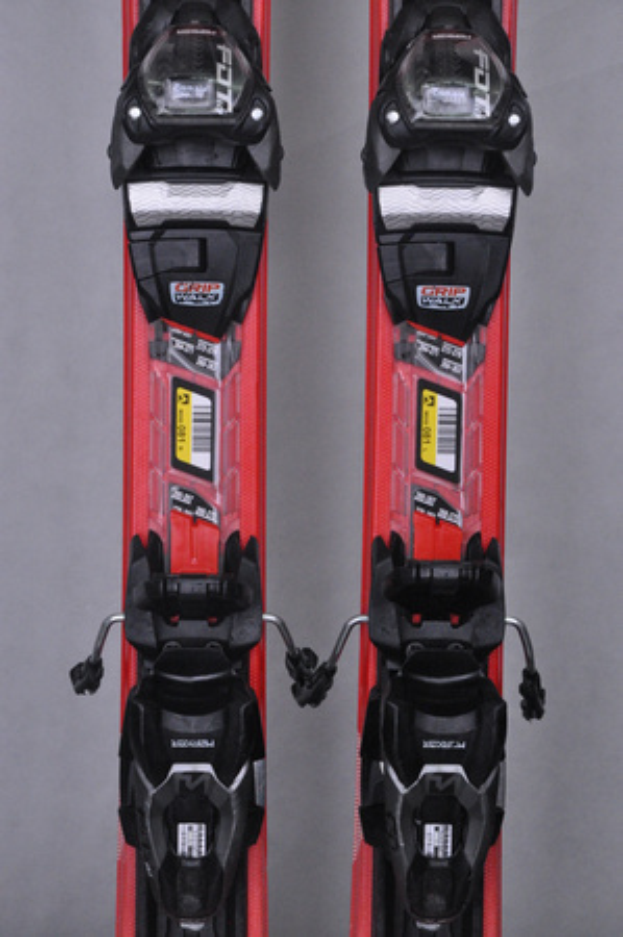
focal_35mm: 128
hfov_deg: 10.7
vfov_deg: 16.1
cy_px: 468
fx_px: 3317
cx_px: 312
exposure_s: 1/125
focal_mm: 85
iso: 3200
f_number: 9.5
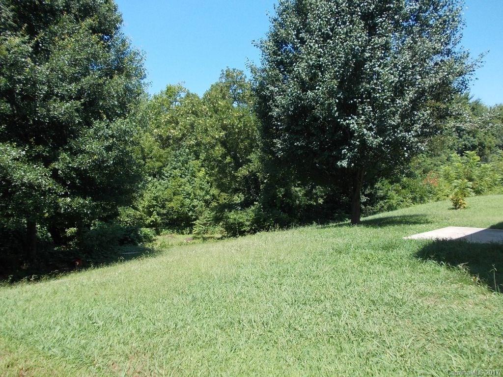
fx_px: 407
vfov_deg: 49.7
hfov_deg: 63.4
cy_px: 188
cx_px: 252
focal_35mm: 28
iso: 80
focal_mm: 4
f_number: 5.4
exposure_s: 1/160
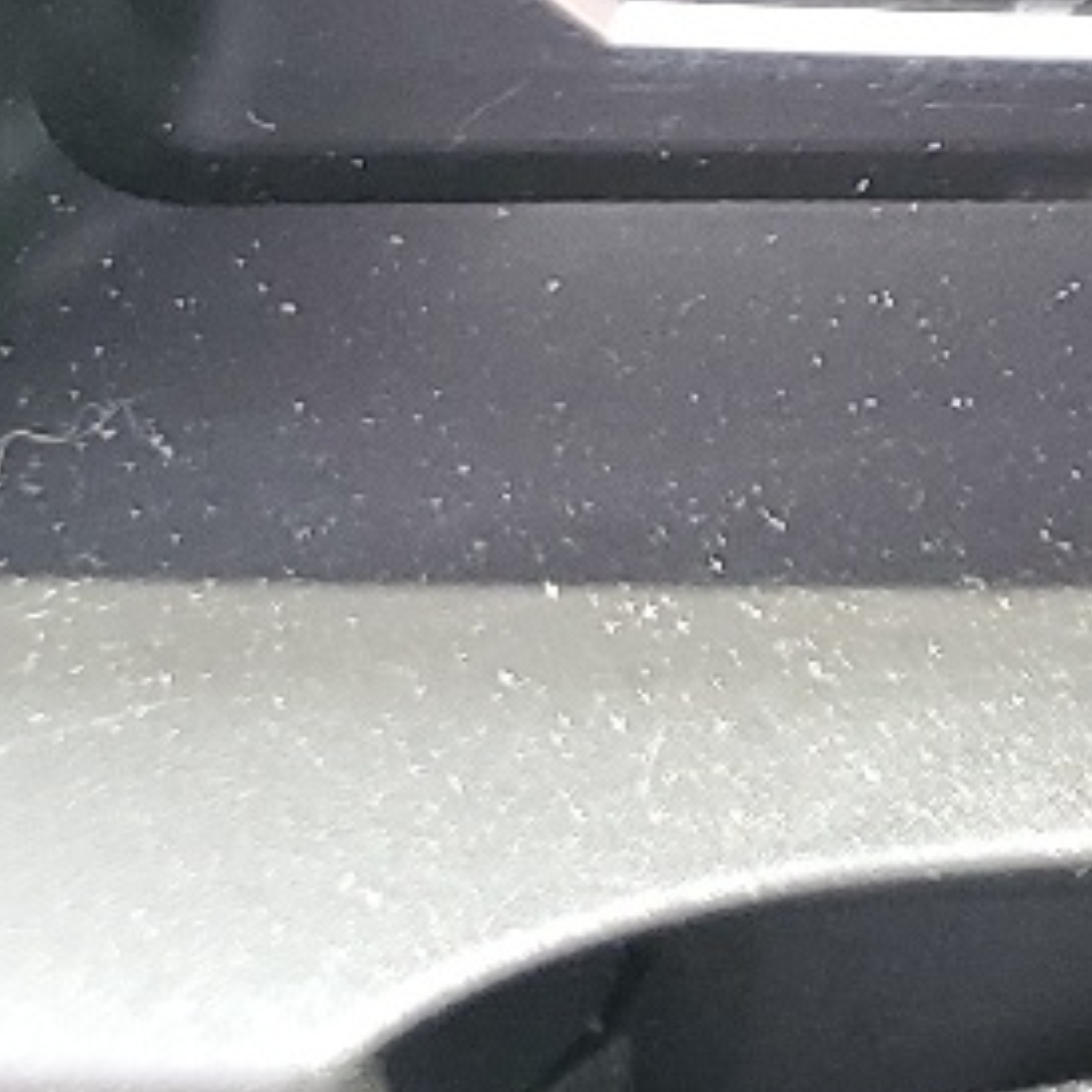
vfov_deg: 12.2
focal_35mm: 134
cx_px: 2583
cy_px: -737
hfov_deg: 11.1
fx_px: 4783
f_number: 1.5
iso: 92
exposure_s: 1/120
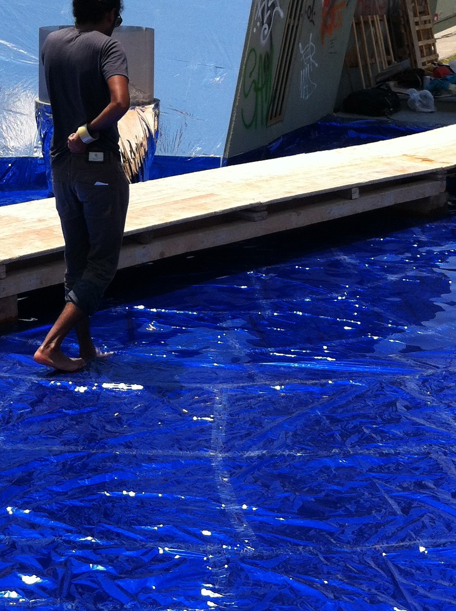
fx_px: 1322
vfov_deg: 25.5
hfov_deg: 19.4
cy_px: 115
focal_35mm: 75
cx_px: 109
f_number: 2.8
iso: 80
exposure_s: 1/1312
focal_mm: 3.85
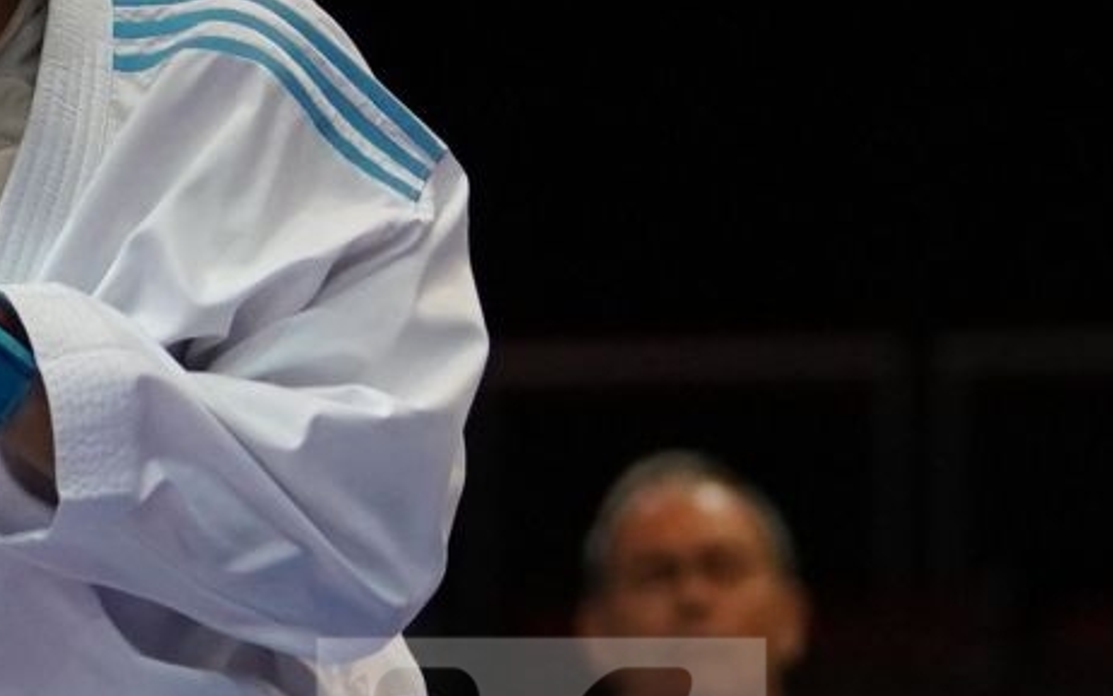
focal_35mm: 599
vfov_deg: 2.2
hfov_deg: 3.5
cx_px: -275
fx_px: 18174
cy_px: 857
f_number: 2.8
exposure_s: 1/1000
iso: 2500
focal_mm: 101
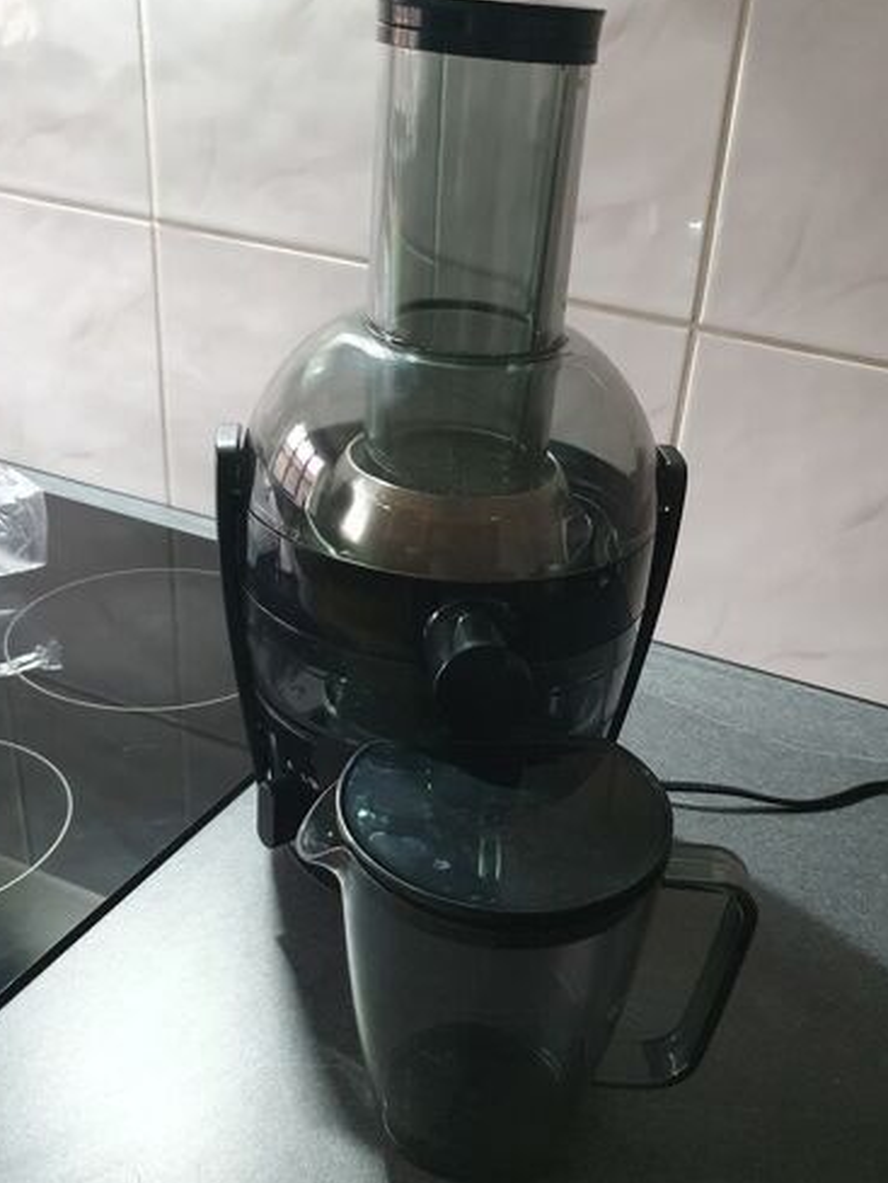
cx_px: 511
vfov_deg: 53.7
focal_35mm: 34
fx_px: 1162
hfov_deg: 41.7
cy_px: 680
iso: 640
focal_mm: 4.32
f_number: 1.5
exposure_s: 1/50
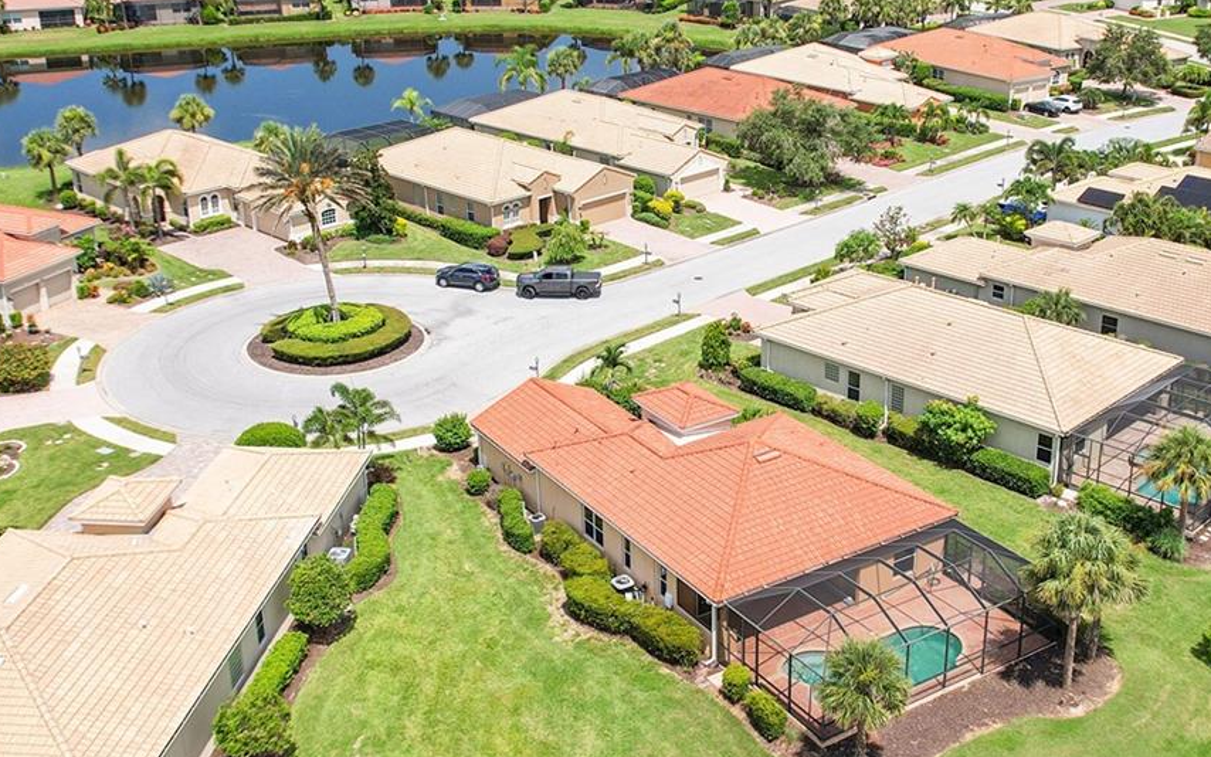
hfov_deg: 47.0
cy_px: 339
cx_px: 708
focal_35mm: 42
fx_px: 1386
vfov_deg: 30.5
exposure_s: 1/2000
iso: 100
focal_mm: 8.38
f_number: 2.8
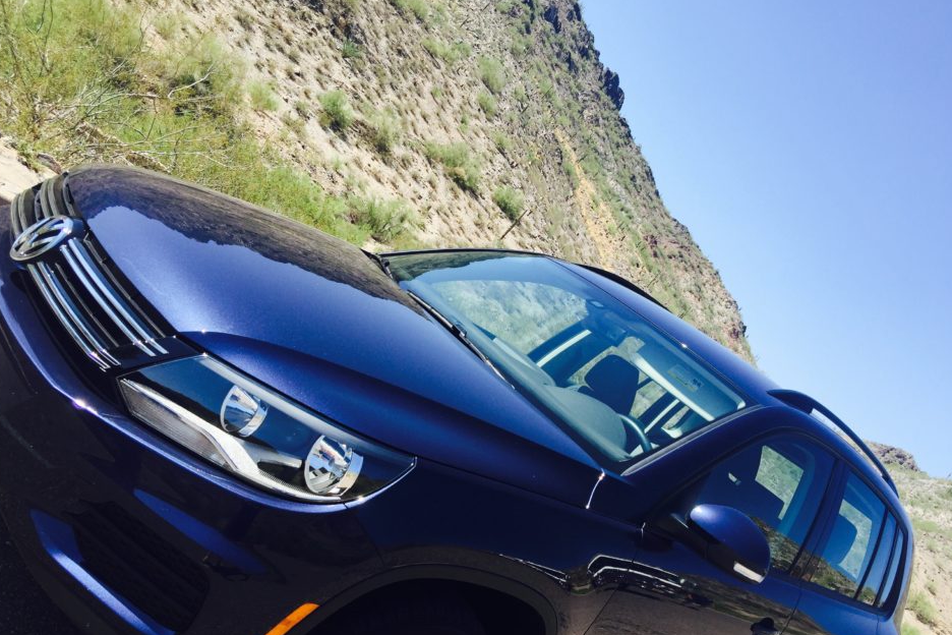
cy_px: 354
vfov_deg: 39.9
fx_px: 873
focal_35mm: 33
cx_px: 489
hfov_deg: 57.2
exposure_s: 1/1130
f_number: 2.2
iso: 32
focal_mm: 4.15
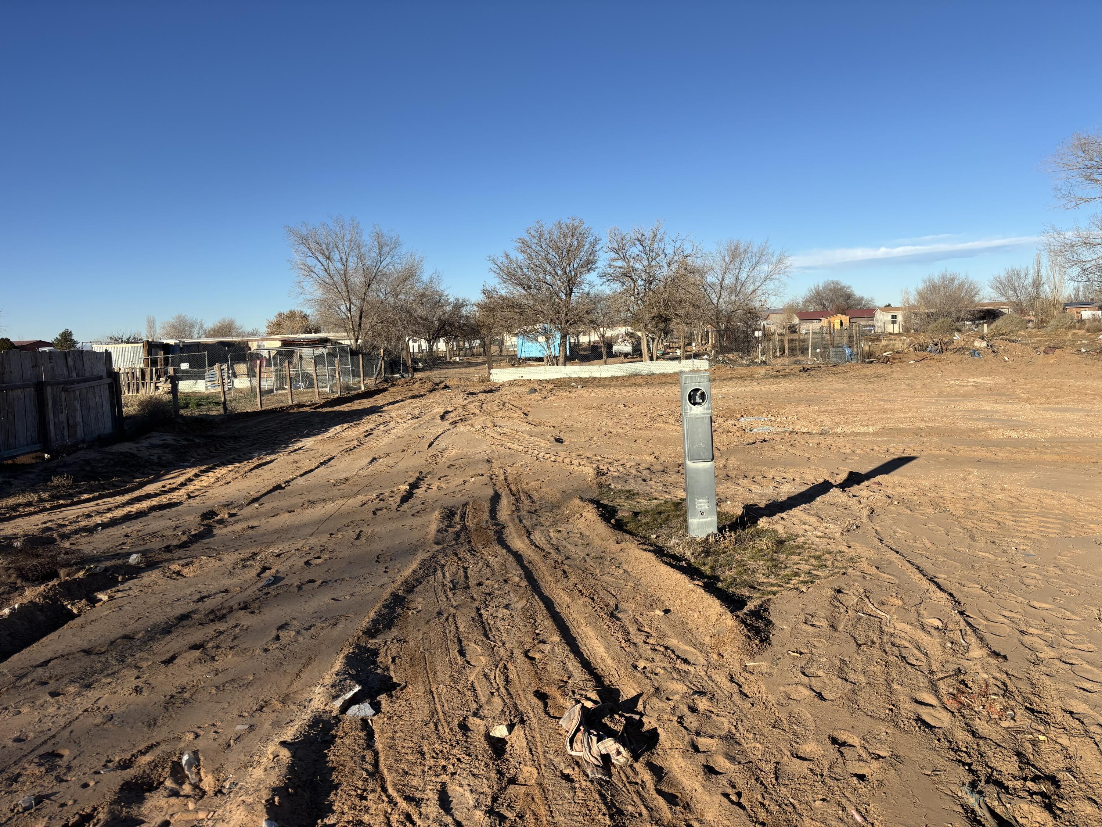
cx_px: 551
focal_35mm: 26
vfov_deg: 53.1
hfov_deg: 67.3
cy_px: 414
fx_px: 828
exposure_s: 1/3413
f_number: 1.6
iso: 50
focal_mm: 5.96
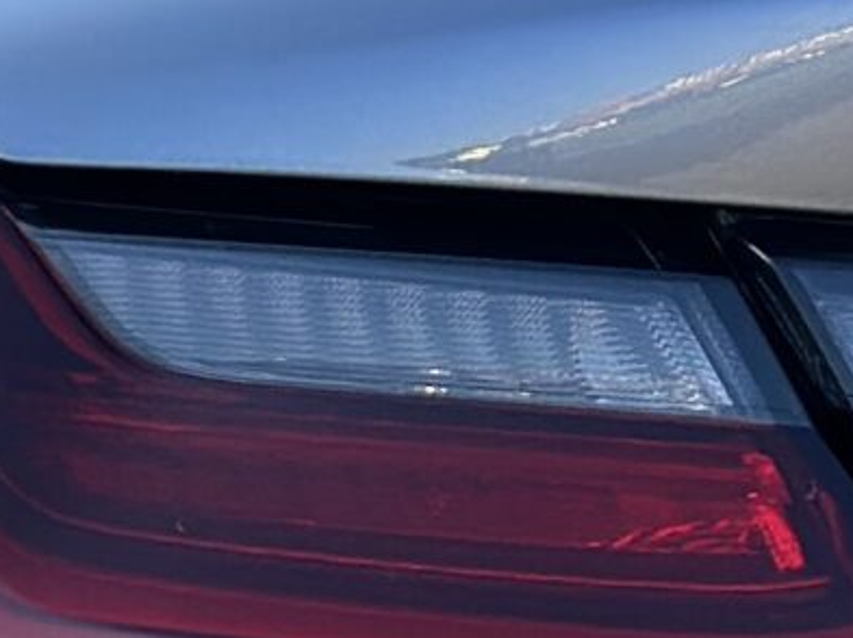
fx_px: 7706
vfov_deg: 4.7
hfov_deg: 6.2
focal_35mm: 313
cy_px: 866
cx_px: -599
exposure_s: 1/887
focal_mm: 6.86
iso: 80
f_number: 1.78
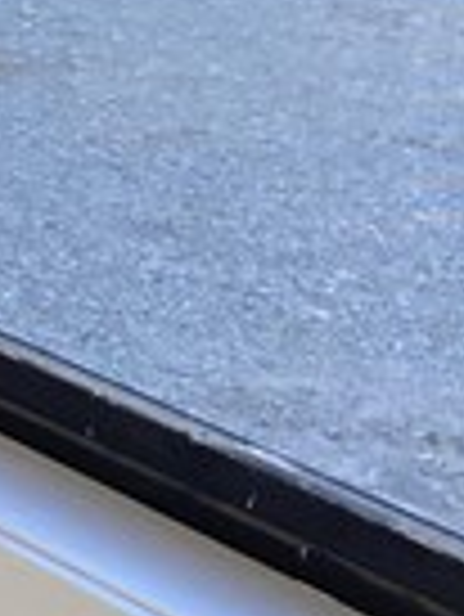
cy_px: -211
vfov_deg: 9.9
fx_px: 3498
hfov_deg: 6.6
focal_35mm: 196
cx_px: -1140
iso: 40
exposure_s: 1/120
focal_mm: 3.99
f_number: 1.8
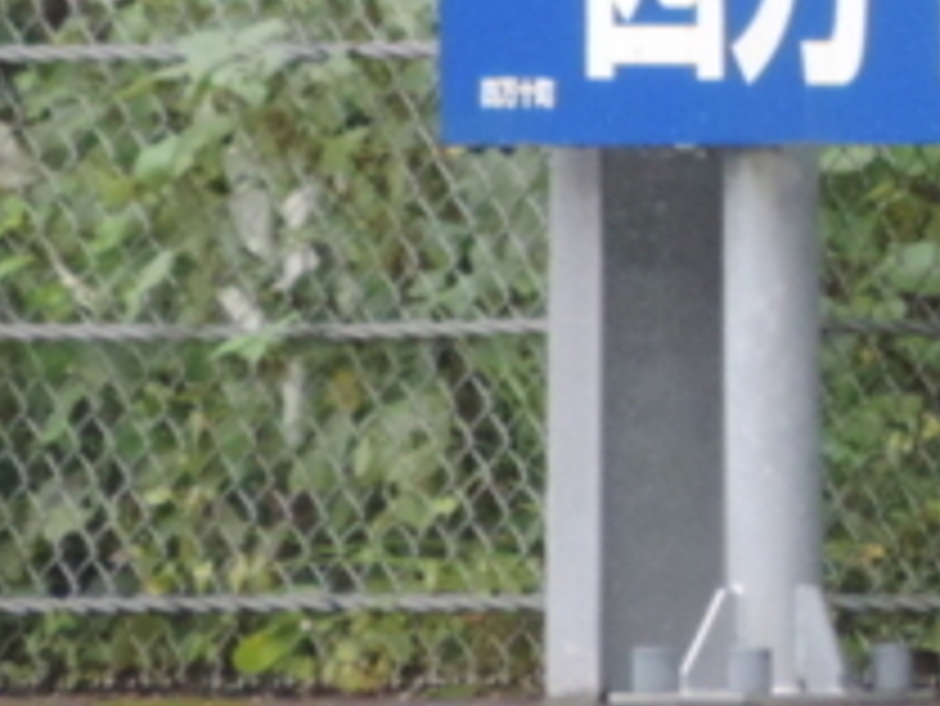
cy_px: -270
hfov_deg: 0.5
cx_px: 998
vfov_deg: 0.4
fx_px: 104037
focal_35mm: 3829
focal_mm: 180
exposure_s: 1/125
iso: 800
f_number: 5.9
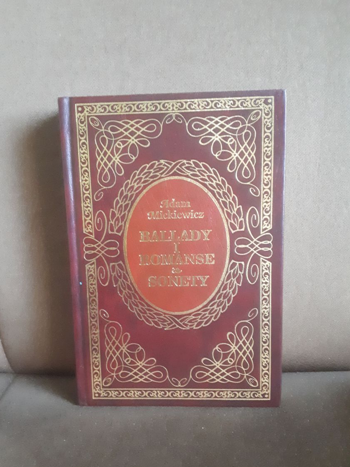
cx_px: 167
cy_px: 248
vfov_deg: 61.6
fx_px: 391
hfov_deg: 48.2
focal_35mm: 29
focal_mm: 3.6
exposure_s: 1/17
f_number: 1.9
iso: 1250
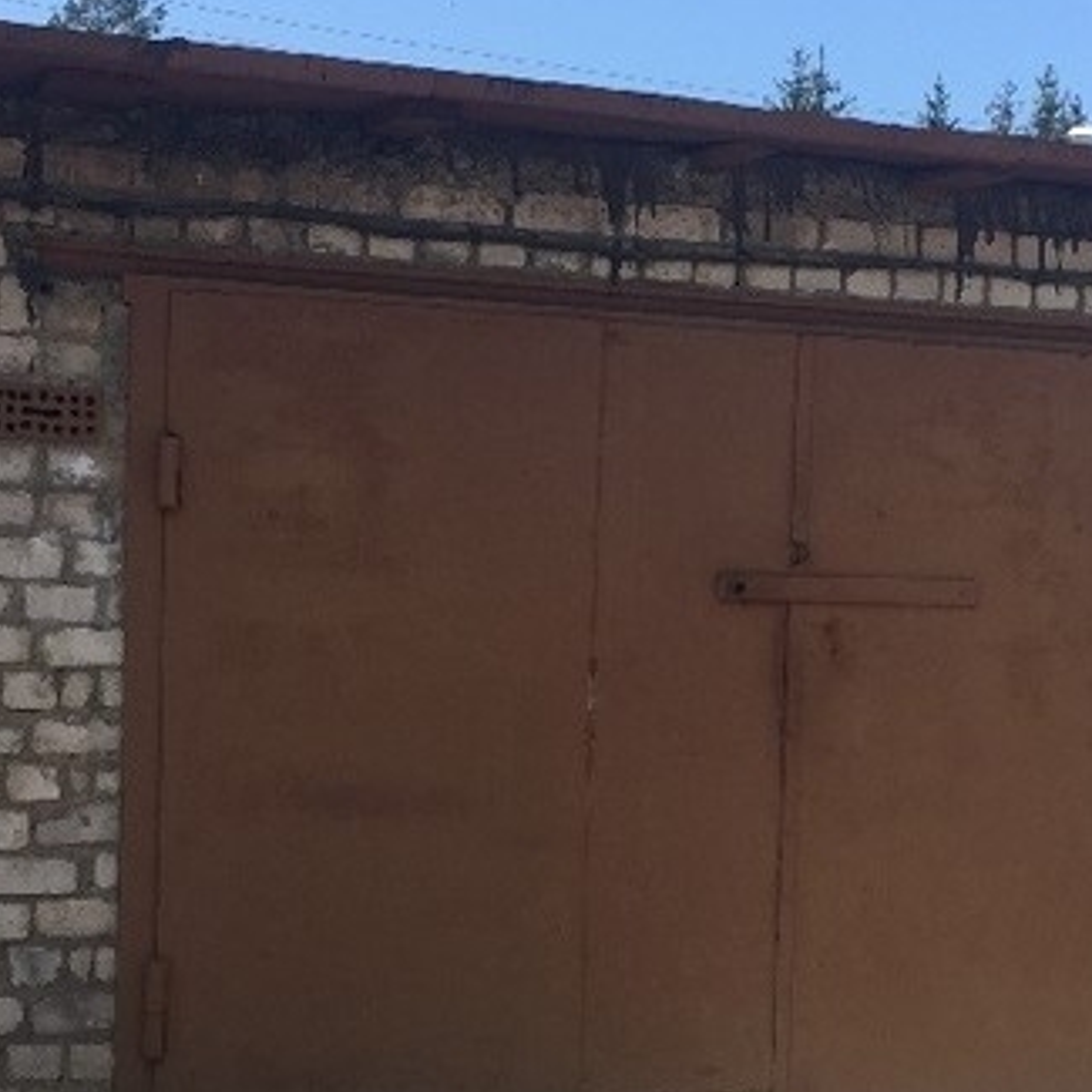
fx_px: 2248
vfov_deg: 27.2
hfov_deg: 27.3
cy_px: 659
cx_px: 623
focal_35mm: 63
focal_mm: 4.15
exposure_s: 1/920
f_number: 2.2
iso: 32
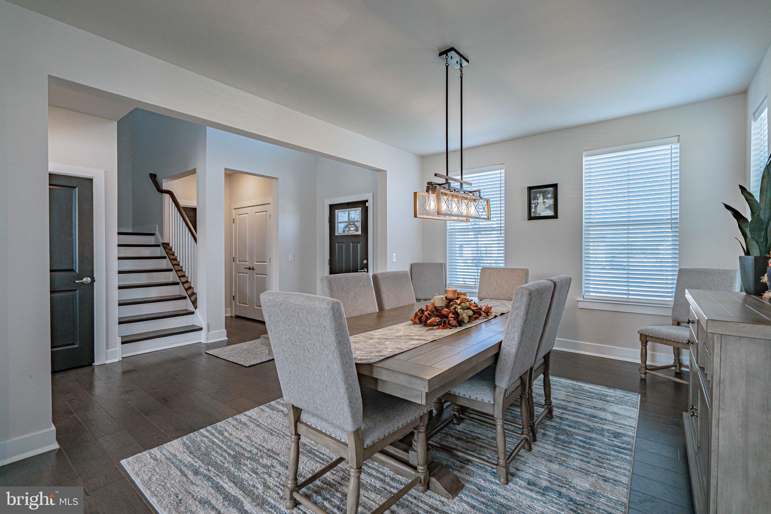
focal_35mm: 16
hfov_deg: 96.7
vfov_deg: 73.7
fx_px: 343
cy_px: 257
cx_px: 386
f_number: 4
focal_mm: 16
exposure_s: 1/2000
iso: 1250
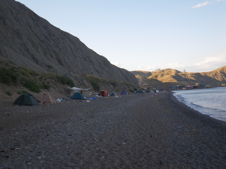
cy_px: 84
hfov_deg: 44.8
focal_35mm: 42
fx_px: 274
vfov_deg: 34.3
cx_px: 113
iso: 50
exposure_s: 1/125
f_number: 4.2
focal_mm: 7.5
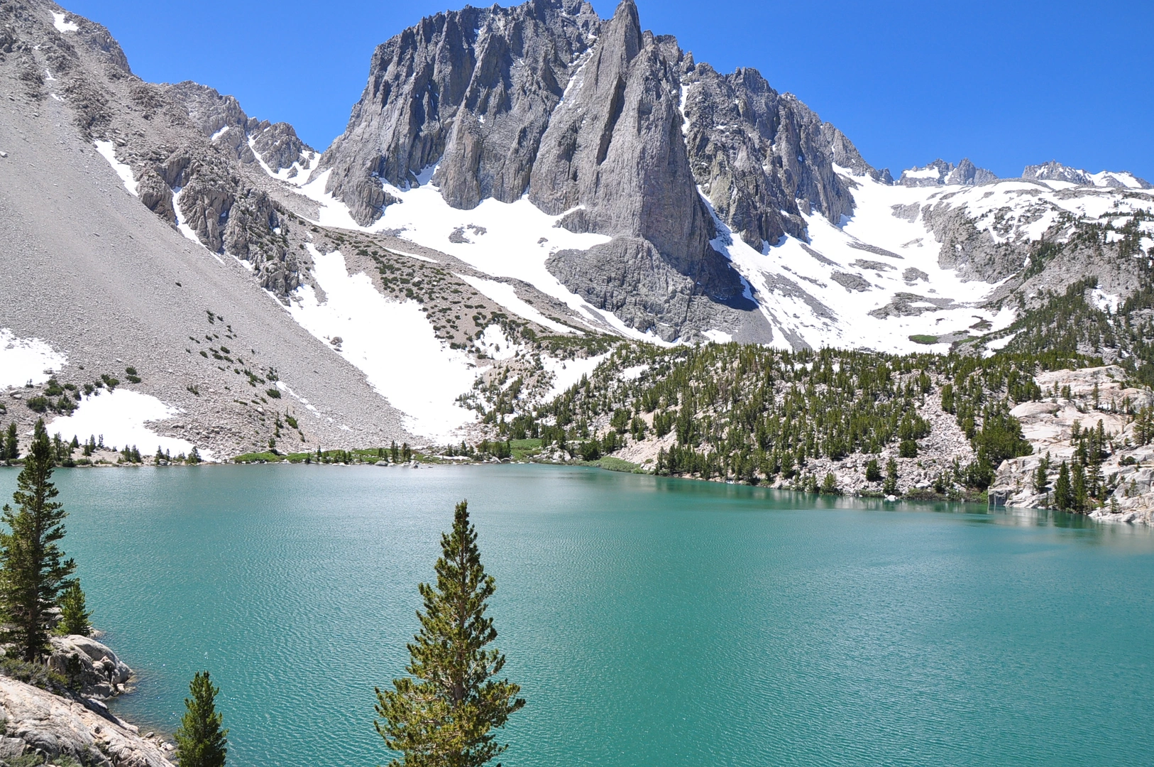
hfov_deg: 67.4
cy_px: 384
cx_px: 577
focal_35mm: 27
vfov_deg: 47.8
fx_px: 864
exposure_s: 1/500
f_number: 8
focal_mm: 18
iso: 200
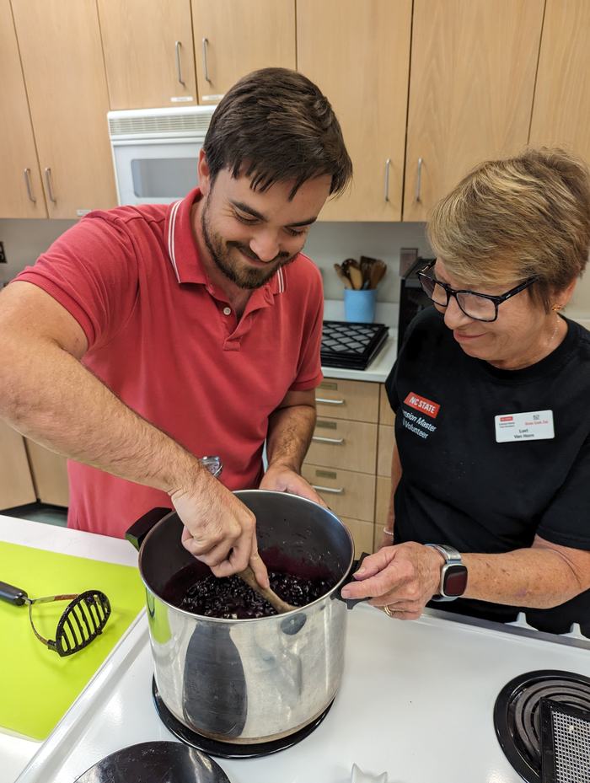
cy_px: 392
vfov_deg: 71.5
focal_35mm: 24
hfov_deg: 57.0
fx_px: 544
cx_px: 295
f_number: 1.85
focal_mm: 6.81
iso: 355
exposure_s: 1/196
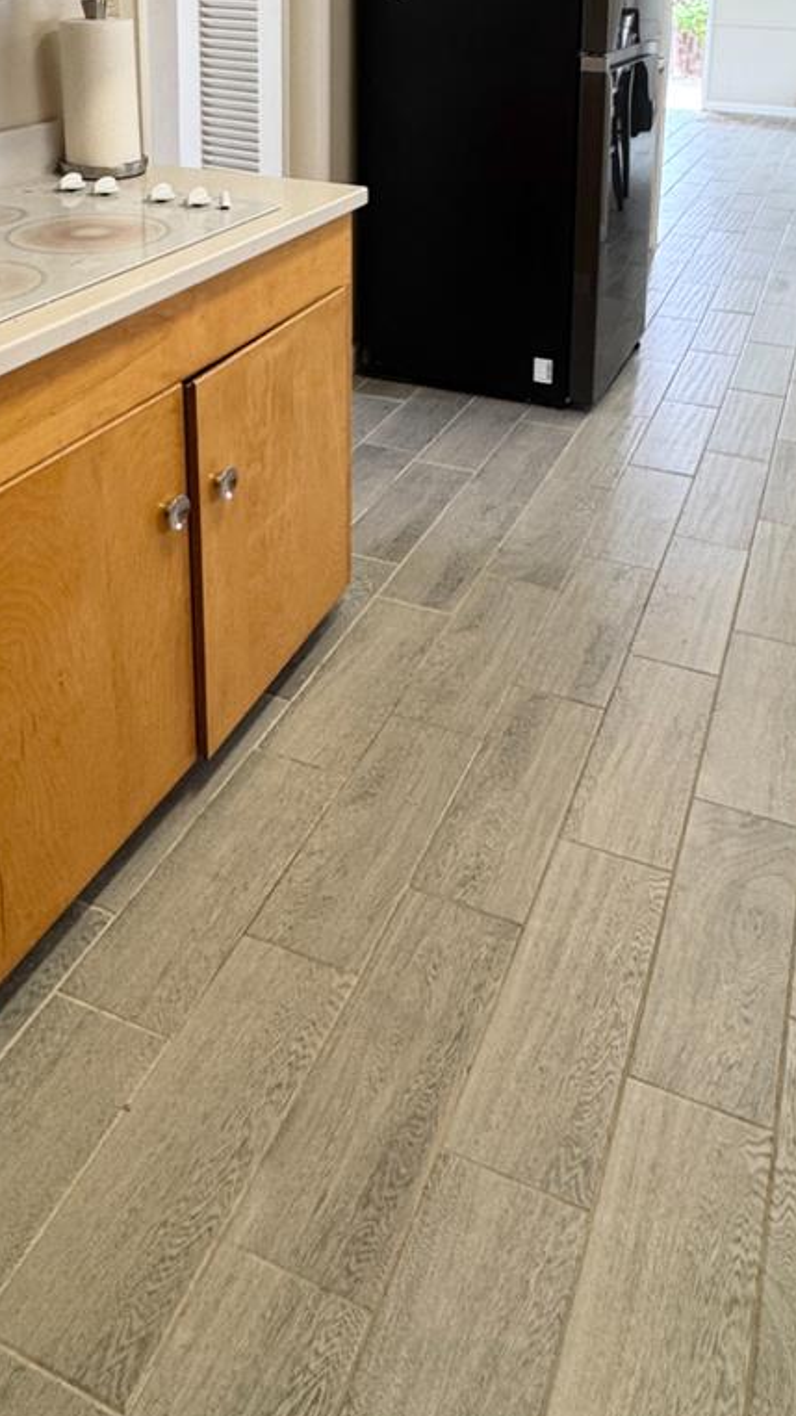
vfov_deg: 57.1
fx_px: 1126
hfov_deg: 38.8
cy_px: 193
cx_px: 461
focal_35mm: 30
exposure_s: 1/120
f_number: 2.2
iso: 125
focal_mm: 2.22
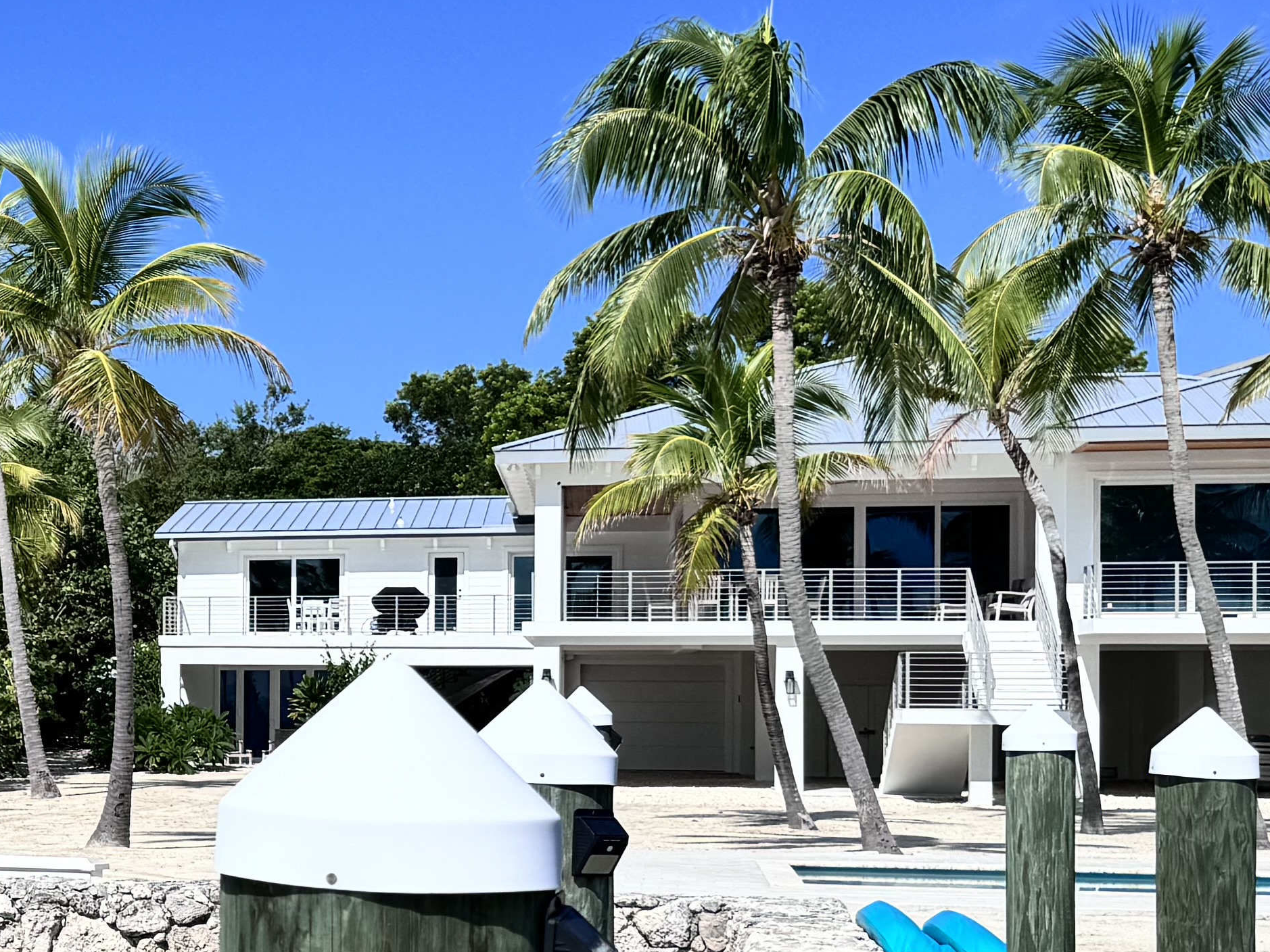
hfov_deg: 24.3
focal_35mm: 73
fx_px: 2678
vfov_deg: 20.1
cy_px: 673
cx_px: -229
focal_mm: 6.76
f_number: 1.78
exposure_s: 1/6410
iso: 80
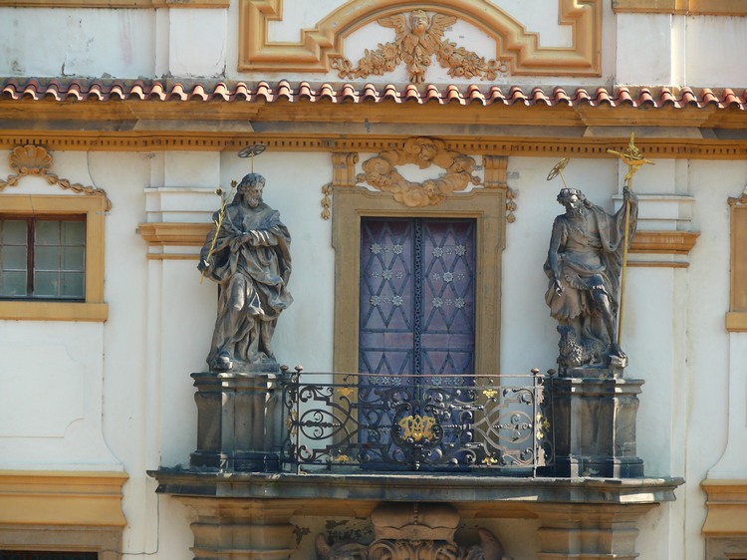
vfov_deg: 8.5
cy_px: 280
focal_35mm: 174
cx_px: 374
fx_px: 3754
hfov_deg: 11.4
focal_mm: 36.8
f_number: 3.6
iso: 100
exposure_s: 1/125
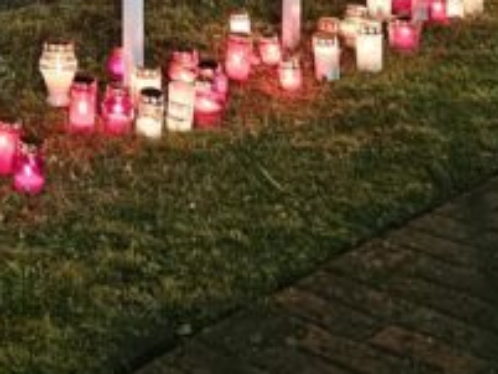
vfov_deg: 11.3
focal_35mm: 117
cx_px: -144
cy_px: -396
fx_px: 1684
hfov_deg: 16.0
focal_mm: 6.3
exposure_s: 1/25
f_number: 1.7
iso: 800
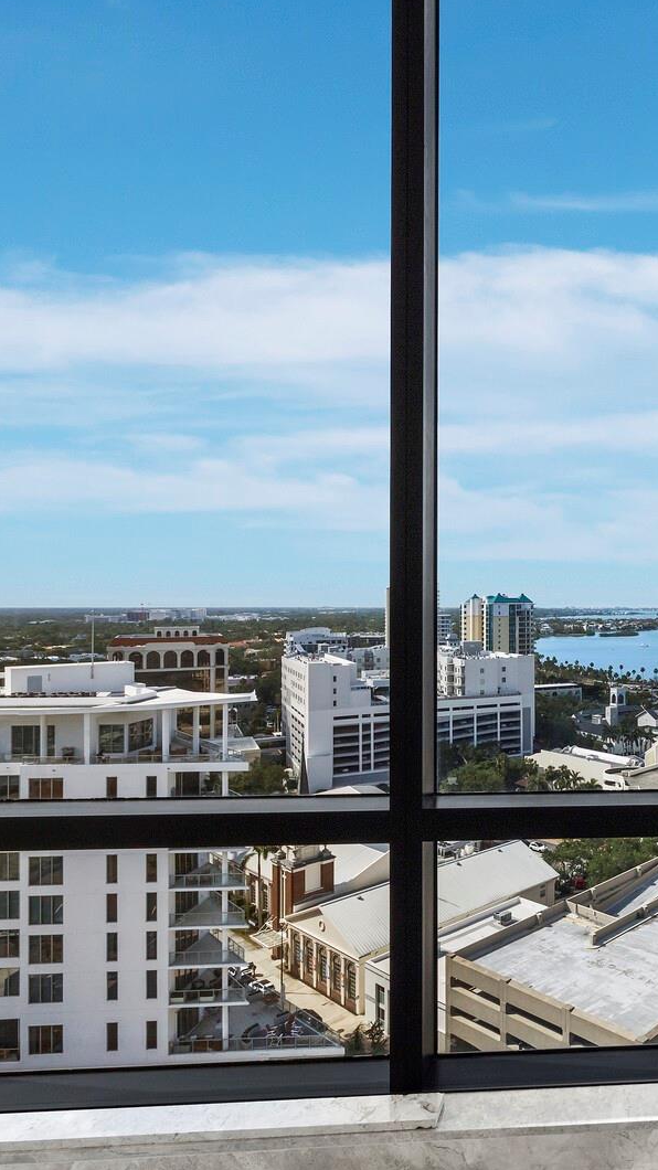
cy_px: 599
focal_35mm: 23
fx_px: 714
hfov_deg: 43.0
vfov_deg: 78.7
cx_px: 650
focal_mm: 7
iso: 400
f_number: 11
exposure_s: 1/60
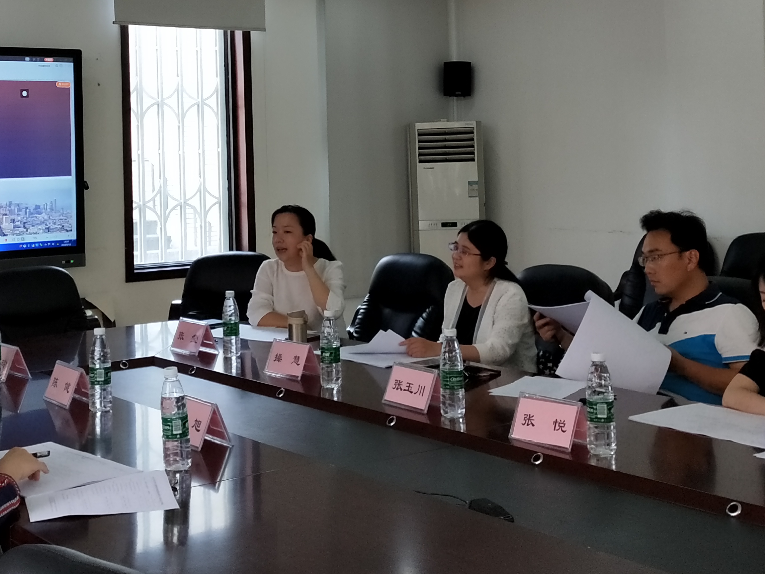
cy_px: 122
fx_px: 1017
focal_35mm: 46
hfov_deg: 40.8
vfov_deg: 30.8
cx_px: 270
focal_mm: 3.99
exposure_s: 1/50
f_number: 1.7
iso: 68
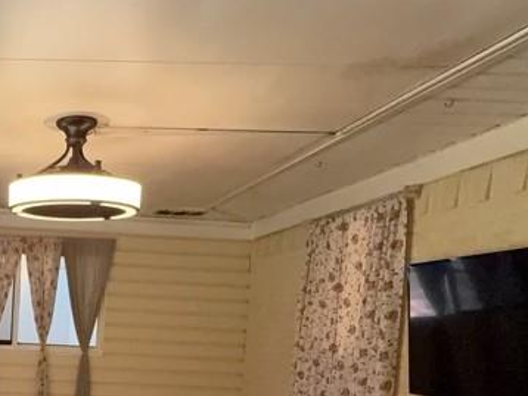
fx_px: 611
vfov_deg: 33.6
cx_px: 10
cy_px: 374
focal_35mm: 40
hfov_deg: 41.3
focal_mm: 2.22
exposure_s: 1/60
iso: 500
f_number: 2.2
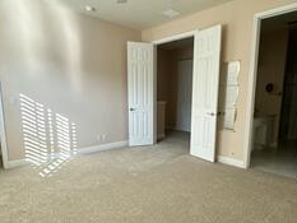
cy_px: 130
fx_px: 206
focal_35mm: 24
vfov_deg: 56.6
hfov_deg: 71.4
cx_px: 162
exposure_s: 1/99
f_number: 2.2
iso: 50
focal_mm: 2.22
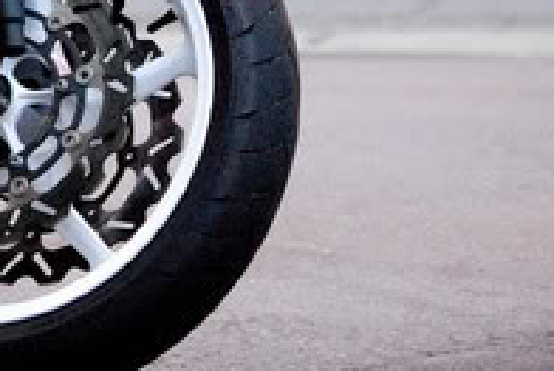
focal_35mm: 342
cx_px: -185
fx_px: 5267
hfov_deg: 6.0
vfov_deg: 4.0
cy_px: -176
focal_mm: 70
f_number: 4.5
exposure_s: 1/80
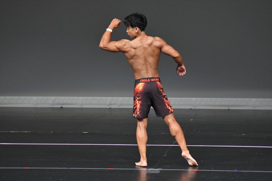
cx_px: 136
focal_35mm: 375
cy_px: 90
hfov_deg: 5.5
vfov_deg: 3.7
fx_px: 2832
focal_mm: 250
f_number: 5.6
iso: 4000
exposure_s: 1/400
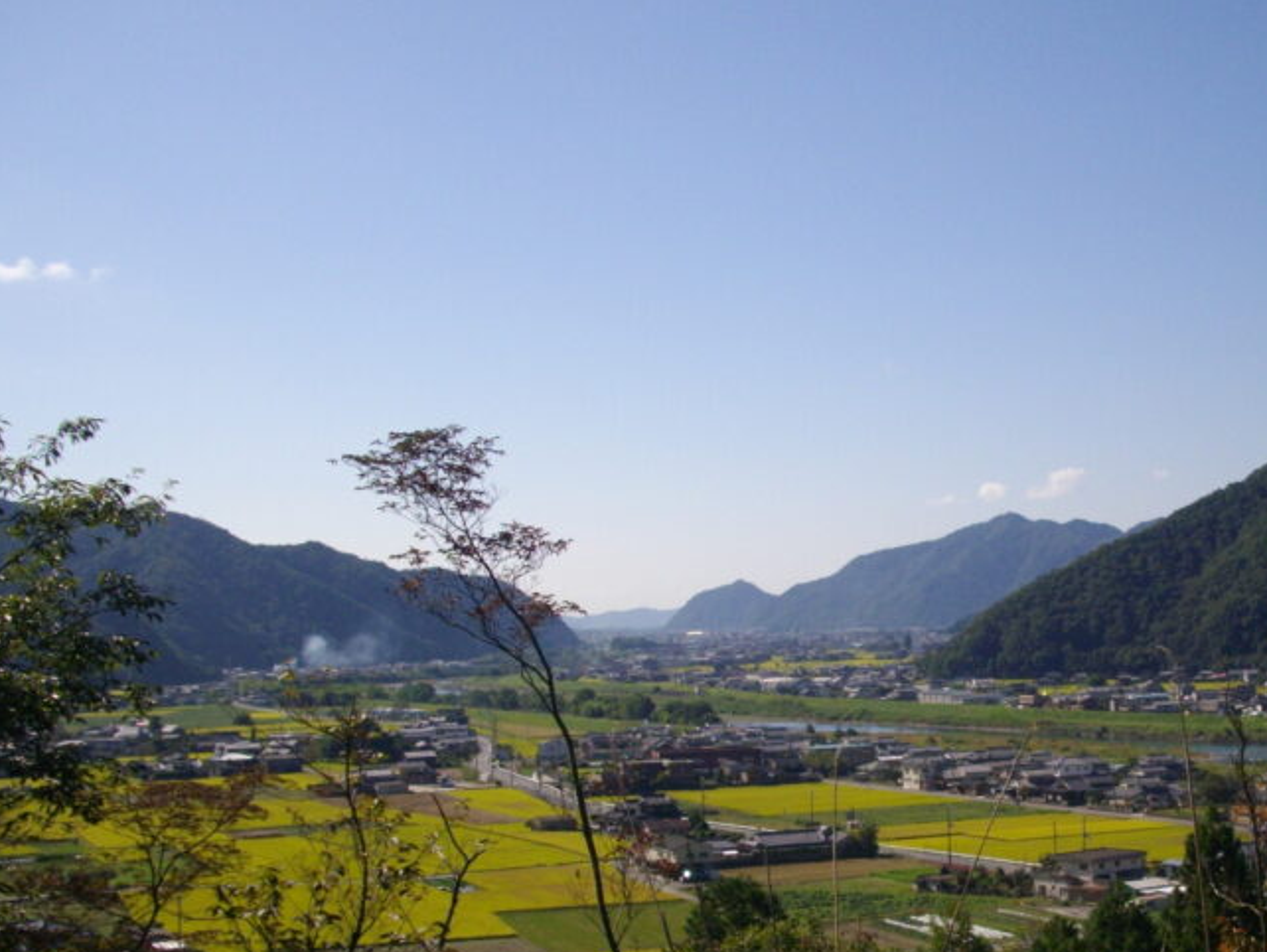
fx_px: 2160
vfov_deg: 24.6
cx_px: 815
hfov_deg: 32.5
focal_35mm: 59
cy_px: 679
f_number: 5.6
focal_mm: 6.2
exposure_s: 1/640
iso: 100
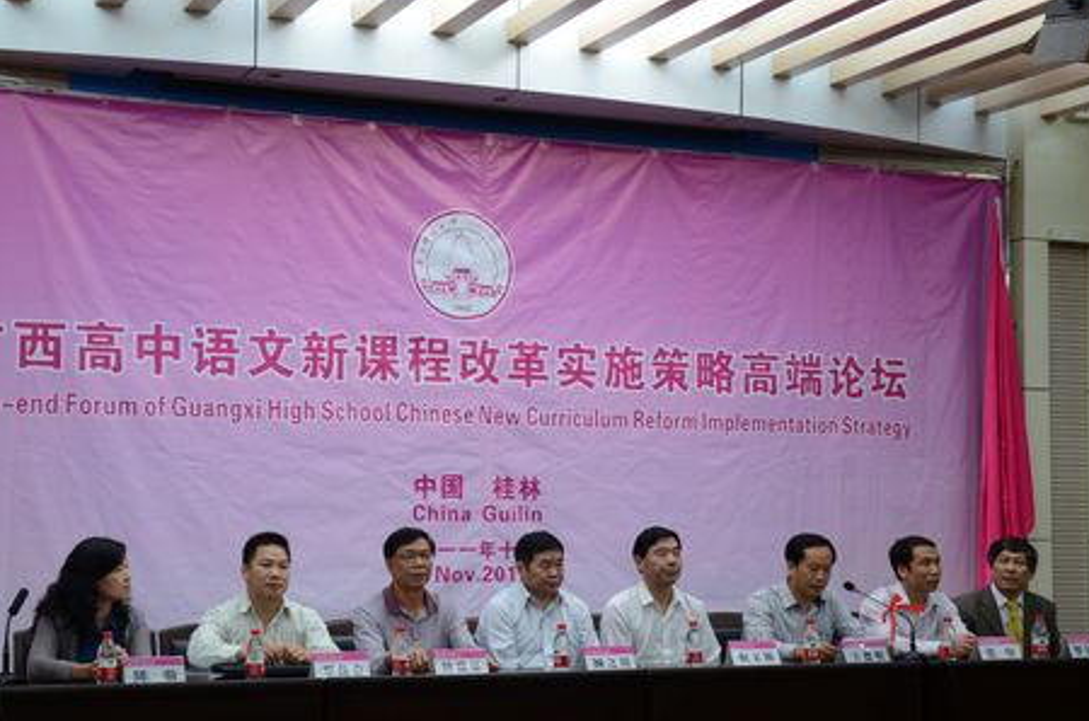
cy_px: 413
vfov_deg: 22.5
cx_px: 411
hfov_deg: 33.3
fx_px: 1811
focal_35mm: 60
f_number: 4.5
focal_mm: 30
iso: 500
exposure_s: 1/20
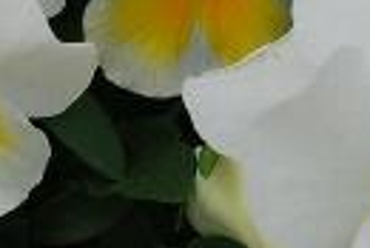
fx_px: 2192
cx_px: -26
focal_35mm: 213
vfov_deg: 6.4
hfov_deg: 9.6
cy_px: -77
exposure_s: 1/200
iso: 100
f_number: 8
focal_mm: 46
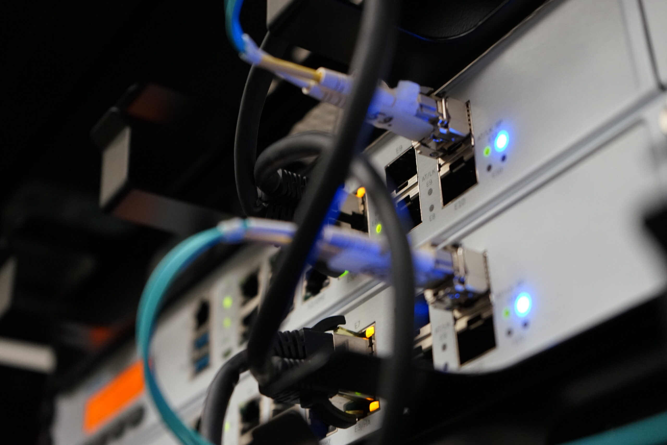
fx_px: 1019
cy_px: 222
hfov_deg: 36.2
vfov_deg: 24.6
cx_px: 334
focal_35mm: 55
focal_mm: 55
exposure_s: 1/60
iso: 2500
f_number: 5
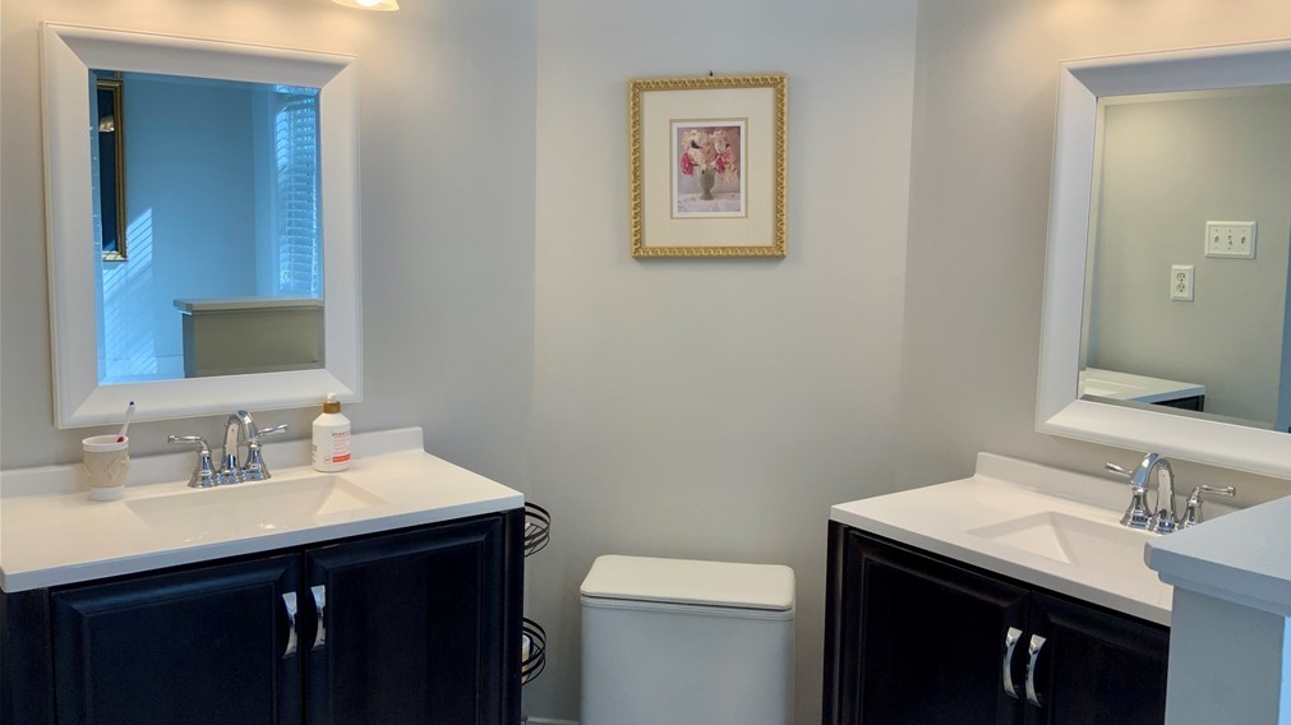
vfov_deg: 36.6
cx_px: 653
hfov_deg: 61.0
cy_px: 350
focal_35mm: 32
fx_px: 1095
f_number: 1.8
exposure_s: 1/122
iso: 32
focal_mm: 3
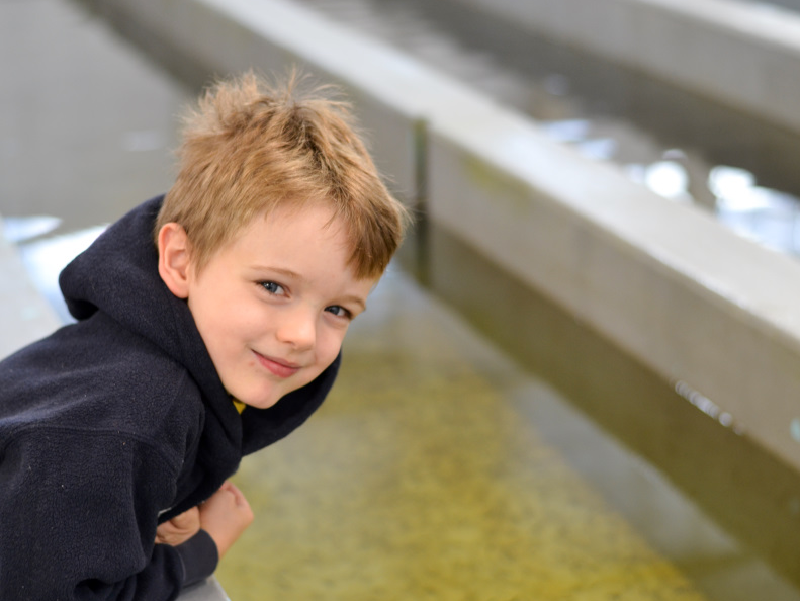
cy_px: 300
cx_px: 382
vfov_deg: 18.0
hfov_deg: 23.8
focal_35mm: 82
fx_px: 1896
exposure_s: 1/60
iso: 400
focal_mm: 50
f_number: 2.2
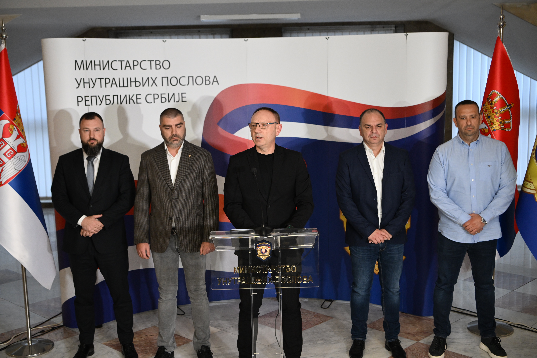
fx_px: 716
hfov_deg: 41.1
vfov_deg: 28.1
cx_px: 268
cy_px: 179
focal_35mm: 48
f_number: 4
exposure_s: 1/200
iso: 2500
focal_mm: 48
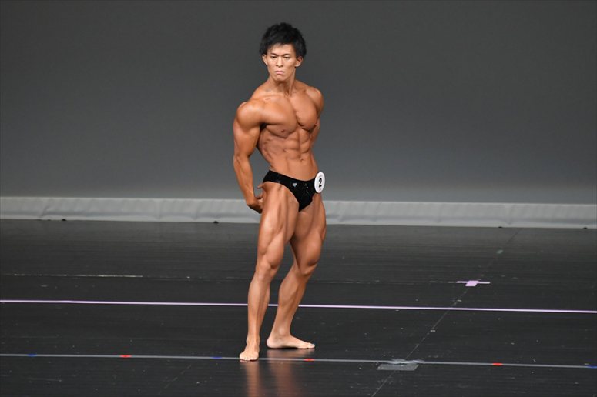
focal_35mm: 375
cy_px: 198
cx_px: 298
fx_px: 6216
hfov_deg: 5.5
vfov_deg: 3.7
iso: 4000
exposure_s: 1/400
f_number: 5.6
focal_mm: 250
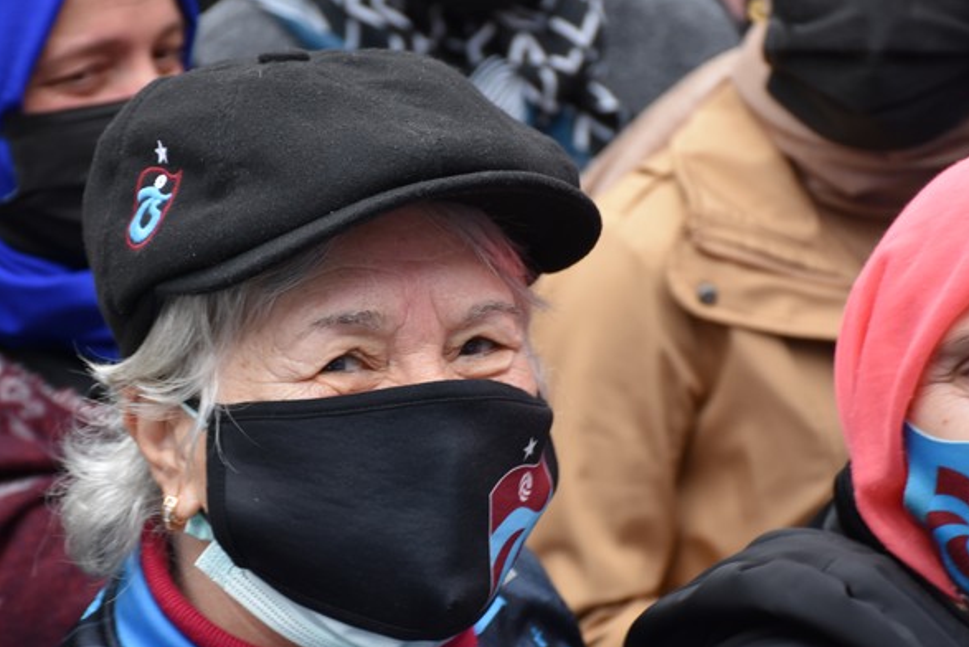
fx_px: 3689
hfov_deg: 15.0
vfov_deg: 10.0
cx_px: 446
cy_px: 356
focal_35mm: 137
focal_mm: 80
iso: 800
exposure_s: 1/60
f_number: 5.3
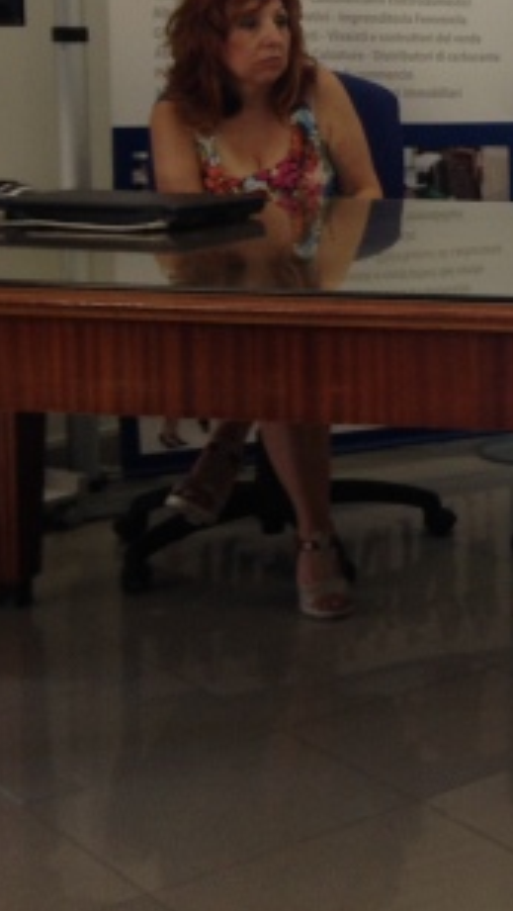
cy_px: 181
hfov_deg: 13.9
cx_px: 906
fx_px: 1884
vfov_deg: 26.7
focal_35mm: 78
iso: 50
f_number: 2.4
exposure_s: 1/24
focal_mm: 4.12
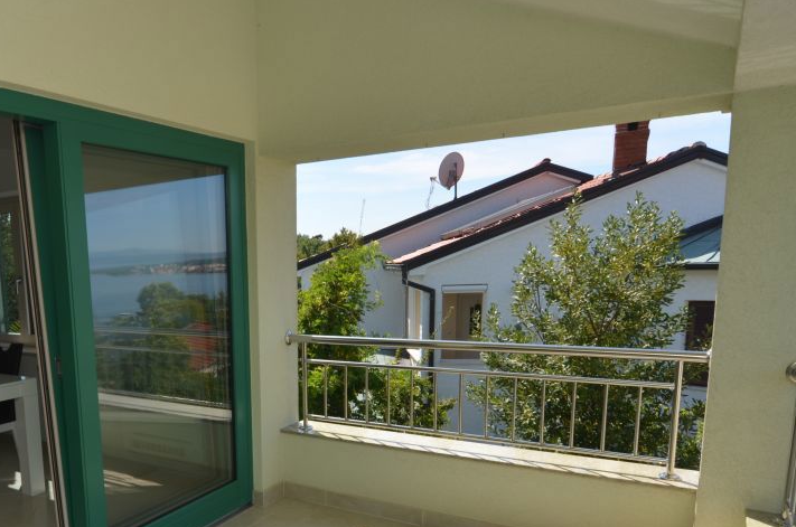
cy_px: 387
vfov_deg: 45.1
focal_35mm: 28
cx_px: 250
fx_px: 614
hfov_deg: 63.8
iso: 100
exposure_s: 1/200
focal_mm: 11
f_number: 8
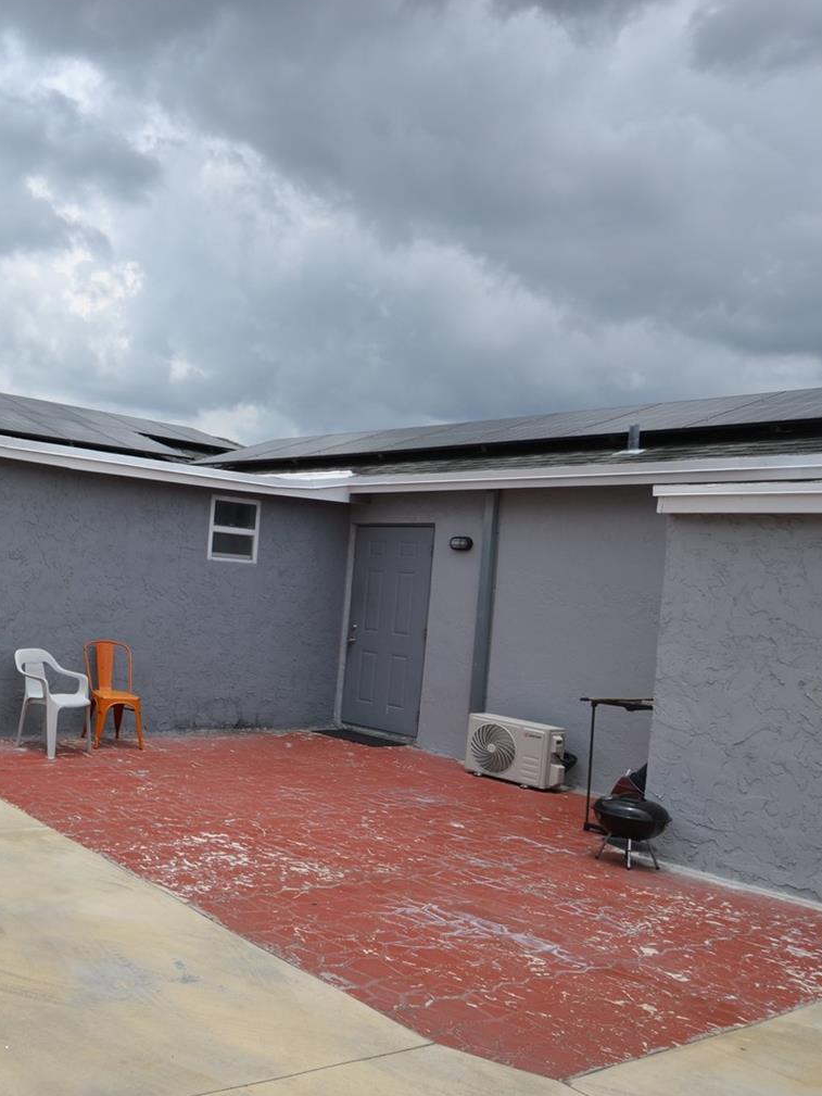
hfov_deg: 38.6
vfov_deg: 56.8
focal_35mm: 32
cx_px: -22
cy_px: 564
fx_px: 1013
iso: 100
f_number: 9
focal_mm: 14
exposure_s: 1/320
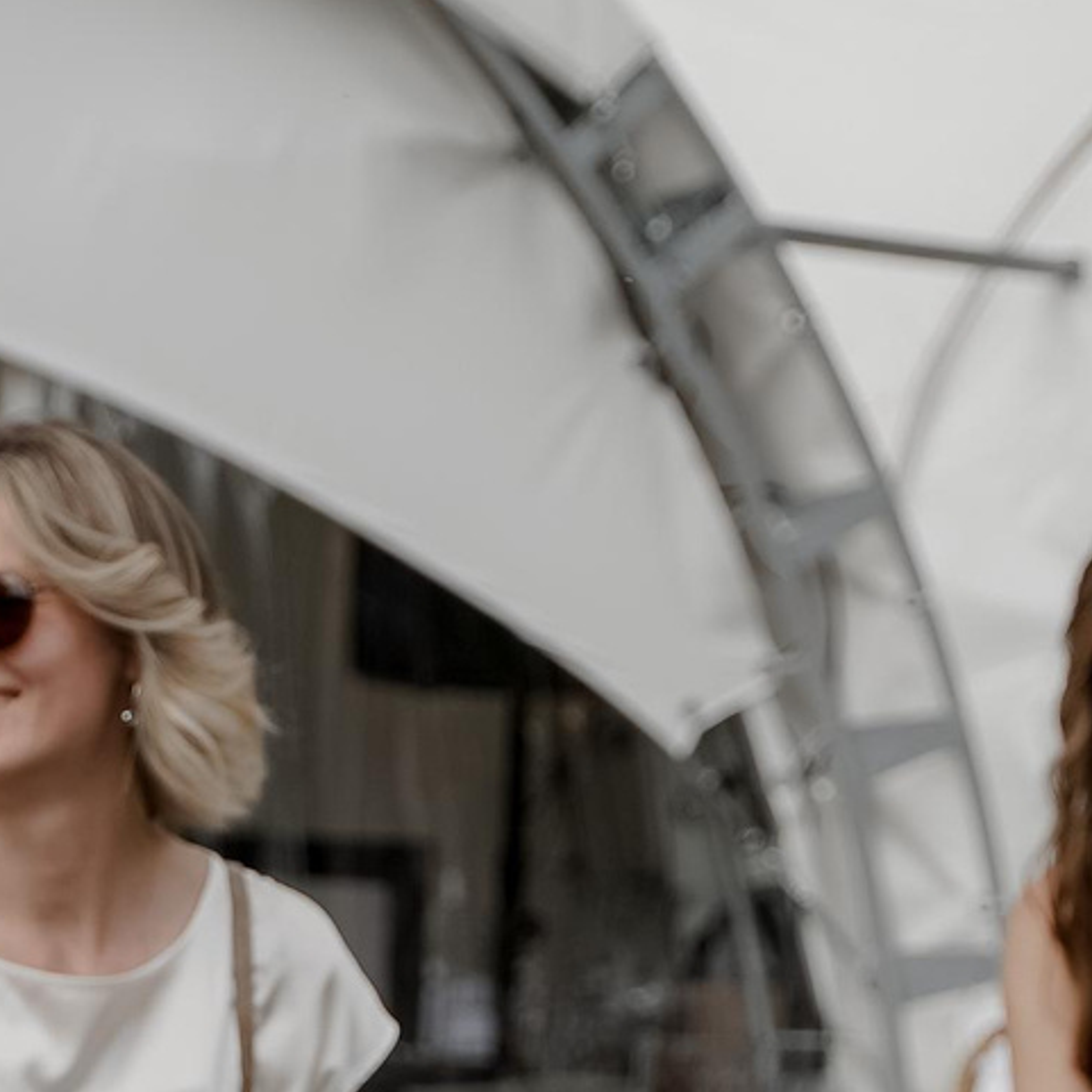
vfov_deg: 8.4
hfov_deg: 8.3
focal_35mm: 208
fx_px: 7424
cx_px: -450
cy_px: 492
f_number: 2.8
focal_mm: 46
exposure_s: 1/1600
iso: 100
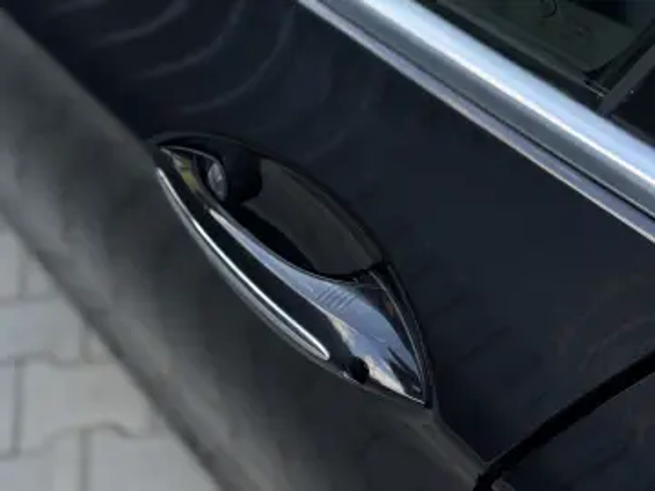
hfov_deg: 39.7
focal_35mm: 48
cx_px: 328
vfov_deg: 30.3
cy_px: 246
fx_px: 908
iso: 100
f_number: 1.78
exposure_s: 1/242
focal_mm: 6.76
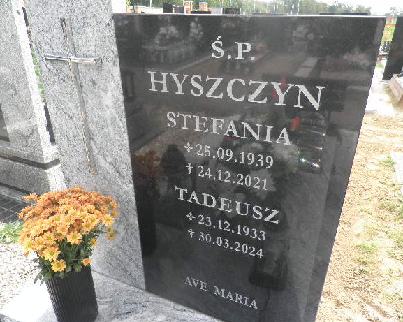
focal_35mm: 26
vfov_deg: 54.9
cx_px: 210
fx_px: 310
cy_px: 163
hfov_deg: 66.0
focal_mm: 4.3
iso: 64
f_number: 3.3
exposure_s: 1/200
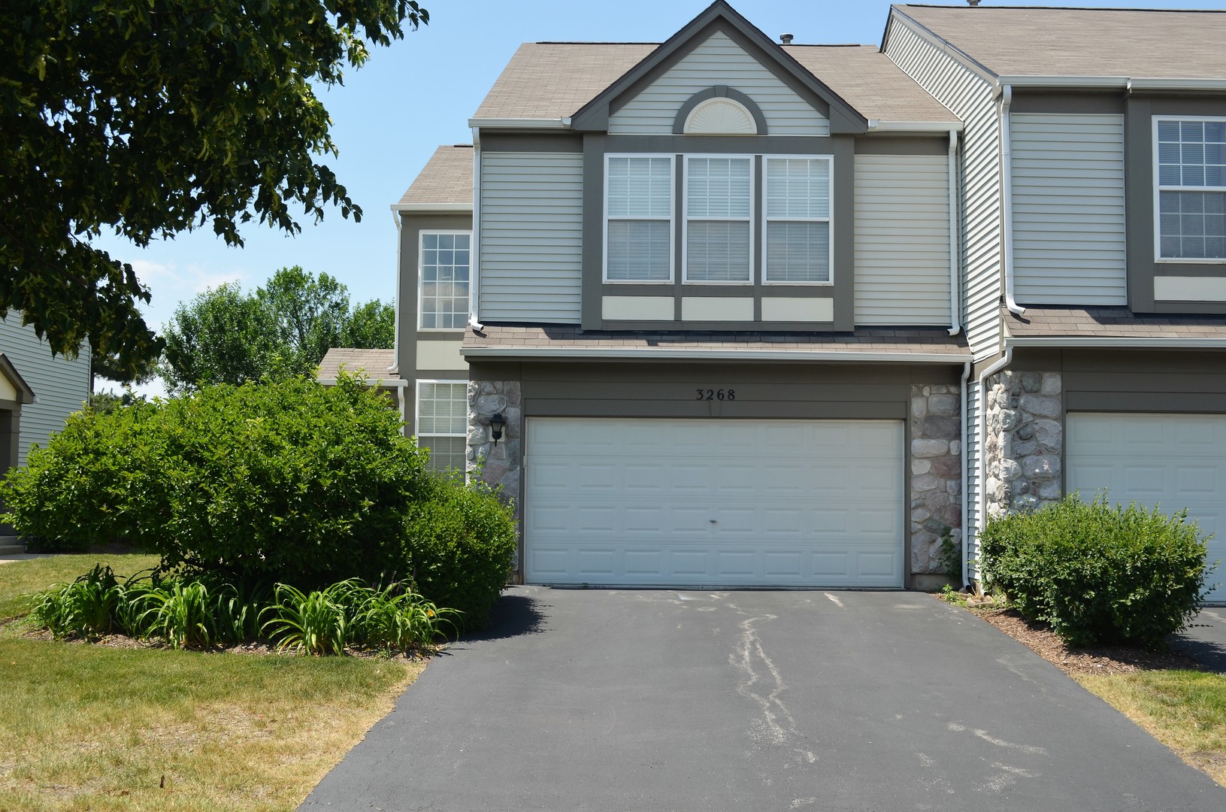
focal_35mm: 39
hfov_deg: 49.6
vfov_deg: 34.1
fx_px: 1325
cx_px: 613
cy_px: 406
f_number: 8
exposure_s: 1/250
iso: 140
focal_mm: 26
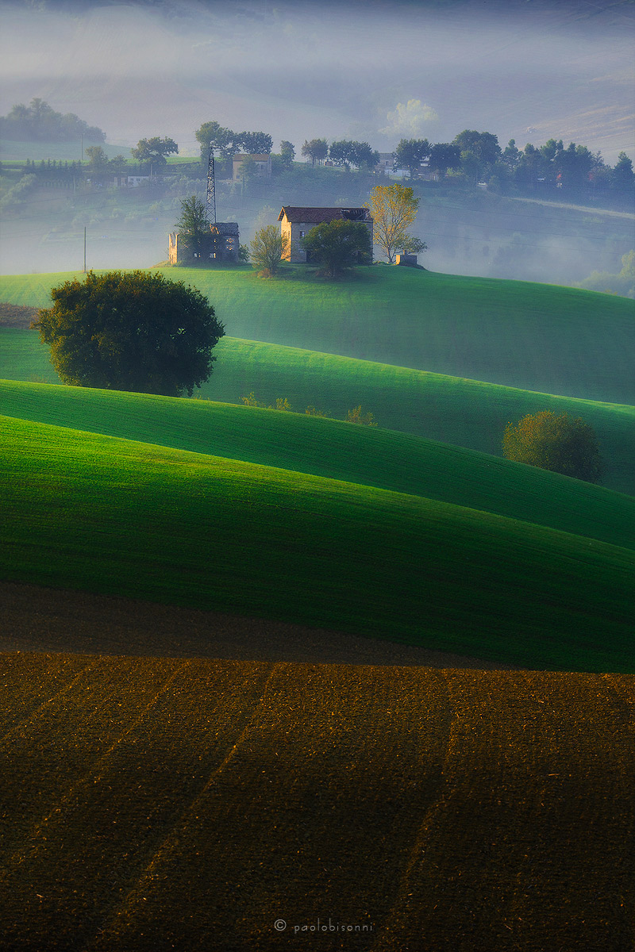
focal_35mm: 165
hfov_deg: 8.3
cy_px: 476
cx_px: 318
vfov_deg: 12.5
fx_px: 4365
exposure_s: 1/80
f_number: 8
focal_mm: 110
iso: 100
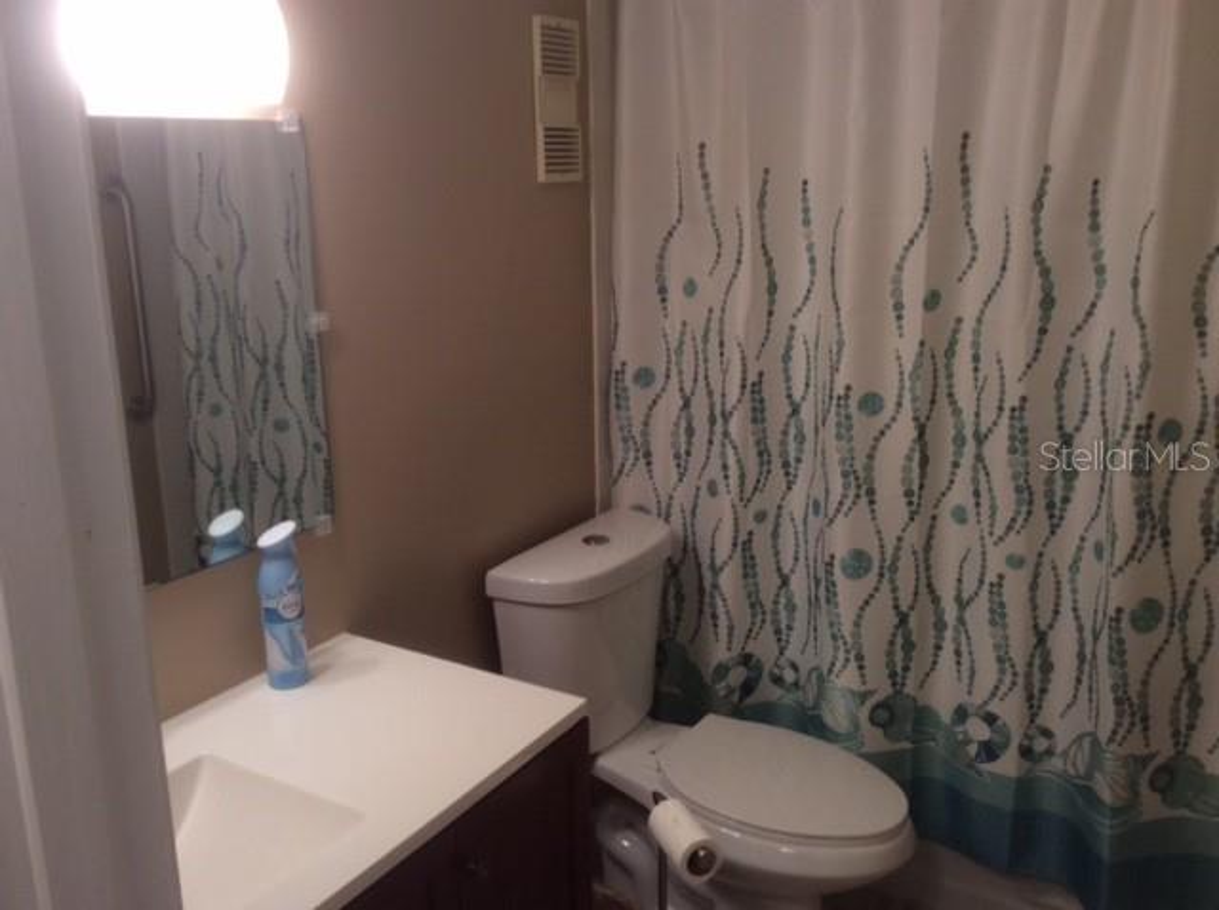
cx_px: 610
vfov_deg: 44.1
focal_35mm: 32
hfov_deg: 56.9
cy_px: 455
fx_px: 1125
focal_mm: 3.3
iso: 32
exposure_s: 1/24
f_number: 2.4
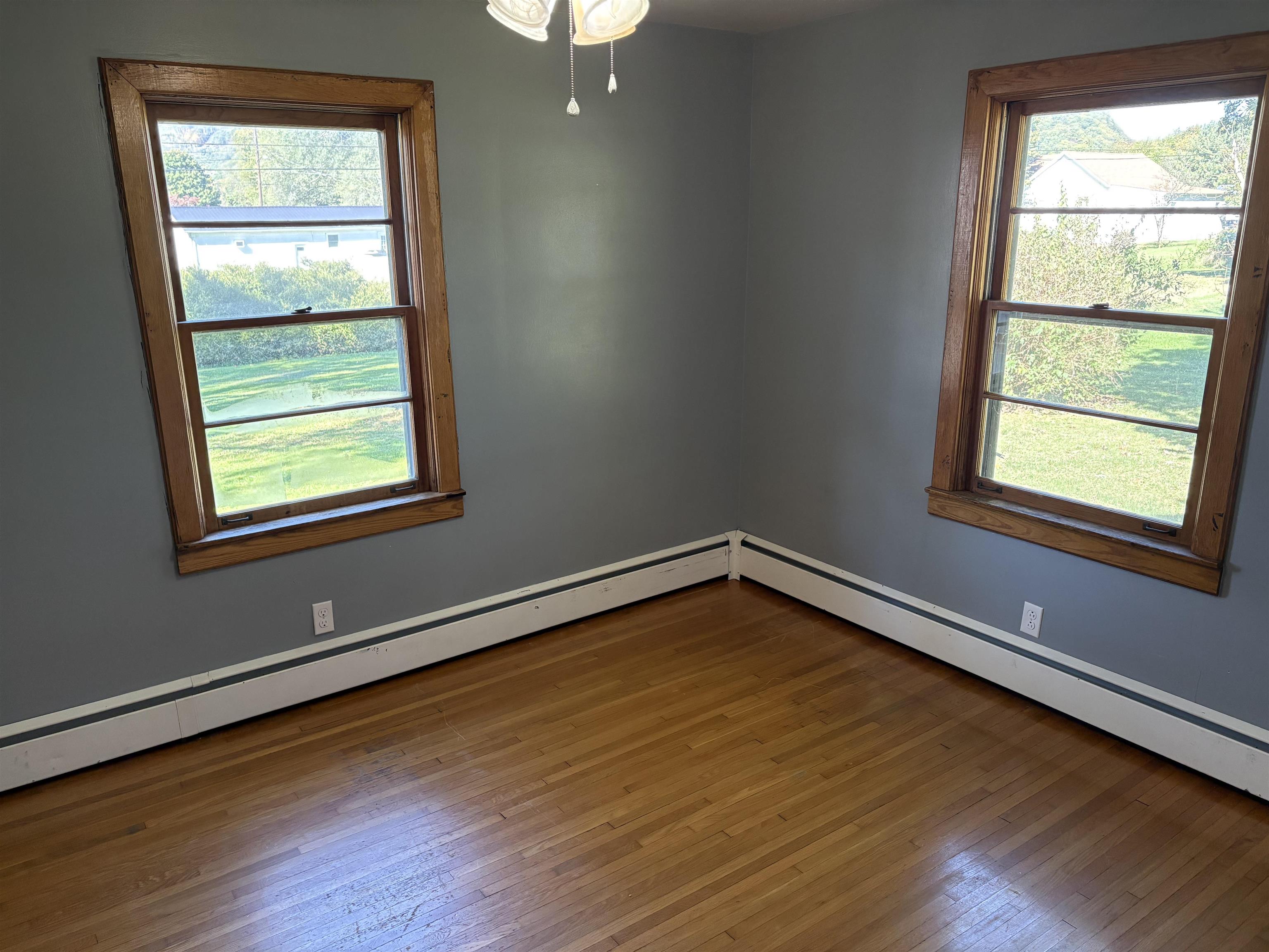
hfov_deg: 67.3
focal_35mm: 26
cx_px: 634
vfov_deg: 53.1
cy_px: 476
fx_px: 953
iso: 250
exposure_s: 1/120
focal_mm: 5.96
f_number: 1.6
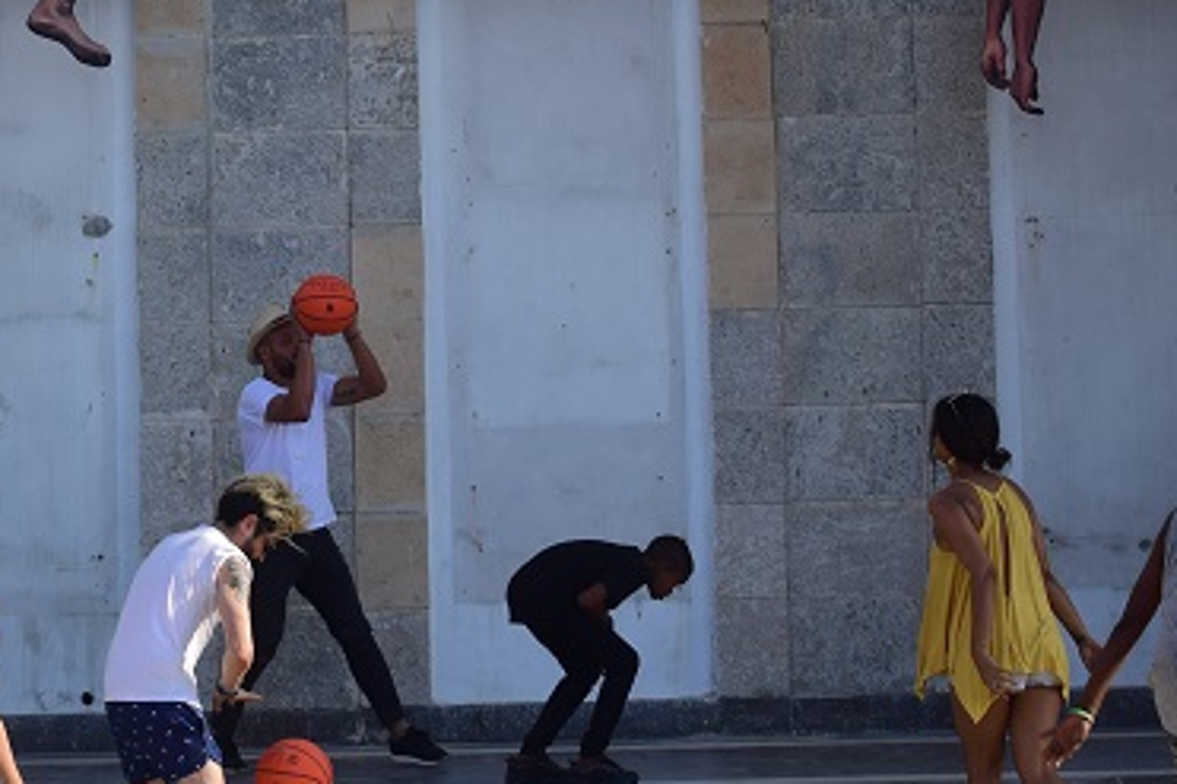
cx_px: 270
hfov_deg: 18.5
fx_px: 3595
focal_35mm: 110
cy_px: 214
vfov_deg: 12.4
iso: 100
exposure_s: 1/800
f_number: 4.5
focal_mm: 34
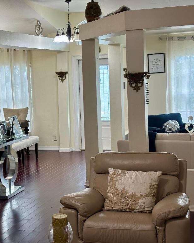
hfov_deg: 22.2
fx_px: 488
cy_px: 122
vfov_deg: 27.9
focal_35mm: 68
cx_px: 45
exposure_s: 1/60
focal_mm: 5.96
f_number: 1.6
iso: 100
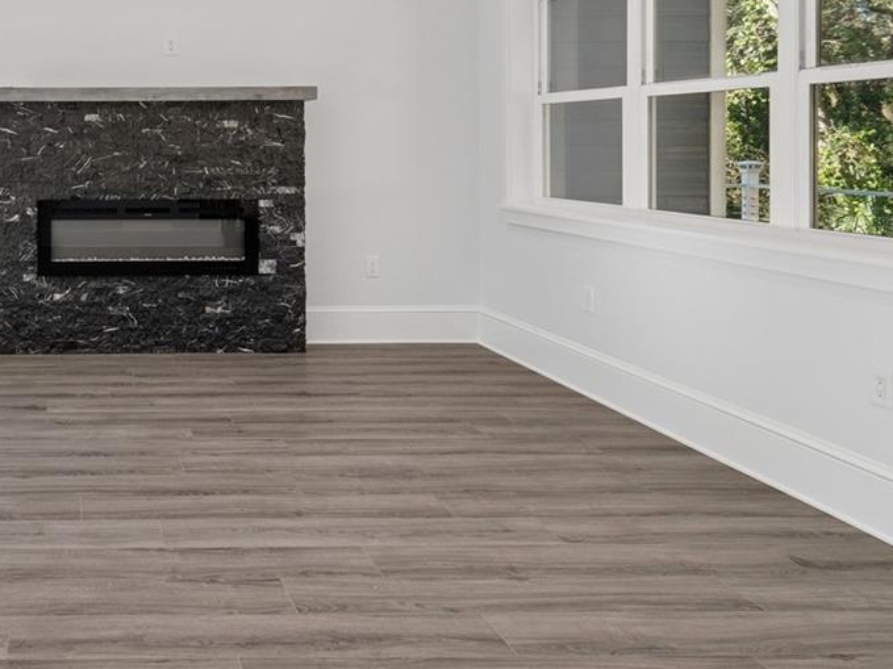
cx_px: 75
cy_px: 130
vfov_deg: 40.0
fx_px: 877
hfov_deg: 47.9
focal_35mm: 34
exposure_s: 1/20
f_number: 8
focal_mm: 10
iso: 200
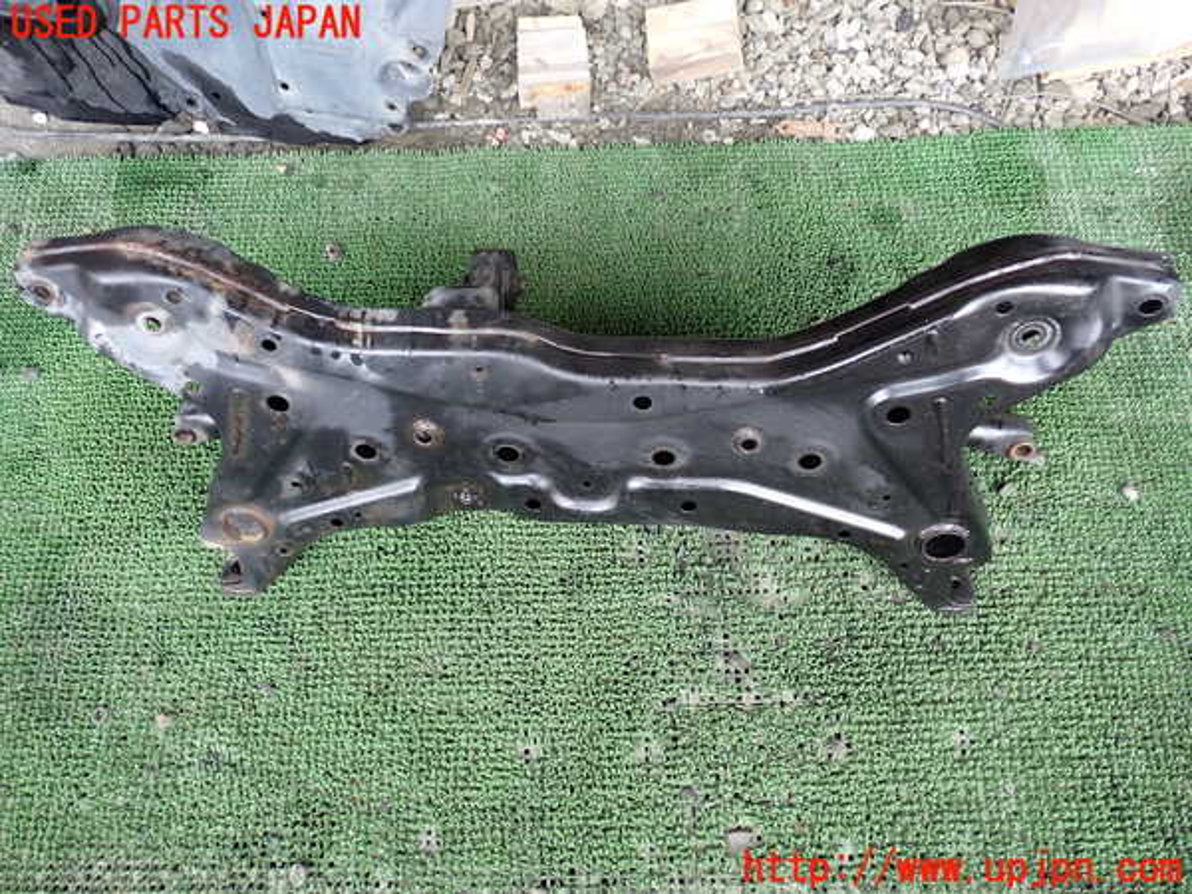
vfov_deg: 46.8
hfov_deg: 60.0
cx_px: 596
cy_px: 447
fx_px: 1033
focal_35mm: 30
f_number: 2.3
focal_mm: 5.4
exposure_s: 1/125
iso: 200
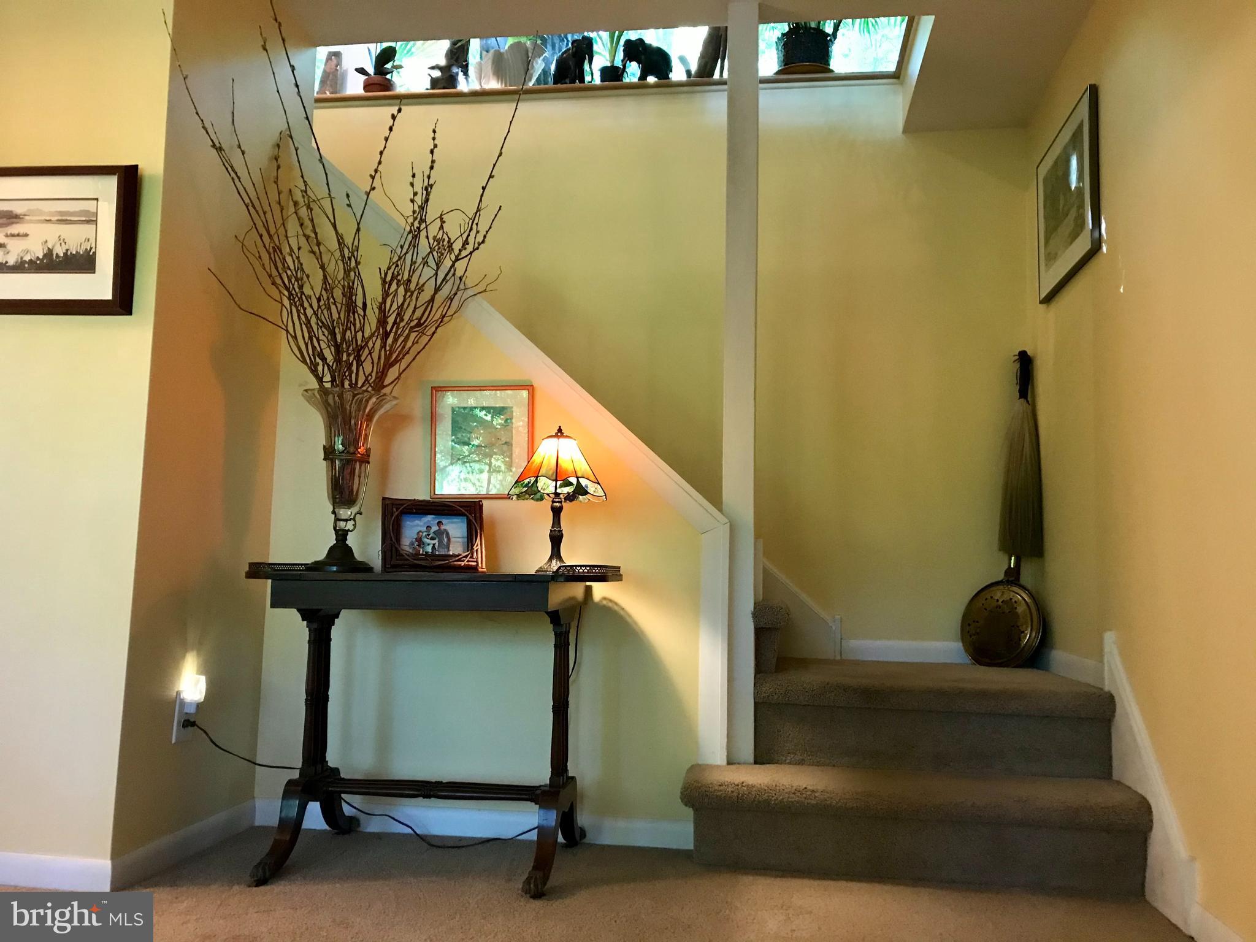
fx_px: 1016
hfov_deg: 63.4
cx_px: 628
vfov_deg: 49.7
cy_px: 471
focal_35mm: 28
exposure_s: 1/15
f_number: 1.8
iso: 100
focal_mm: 3.99
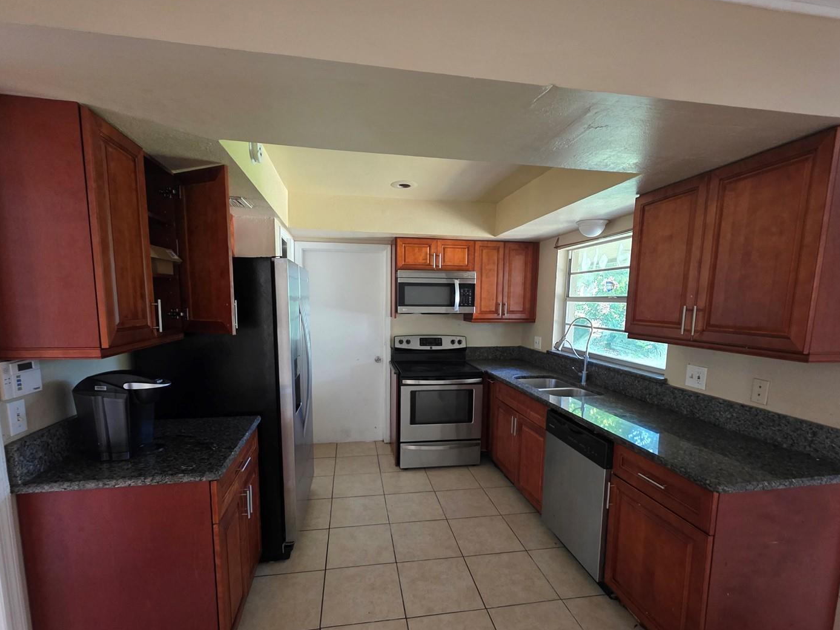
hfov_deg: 98.2
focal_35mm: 15
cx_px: 413
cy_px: 355
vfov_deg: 81.3
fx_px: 364
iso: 640
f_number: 1.9
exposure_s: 1/60
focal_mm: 2.2
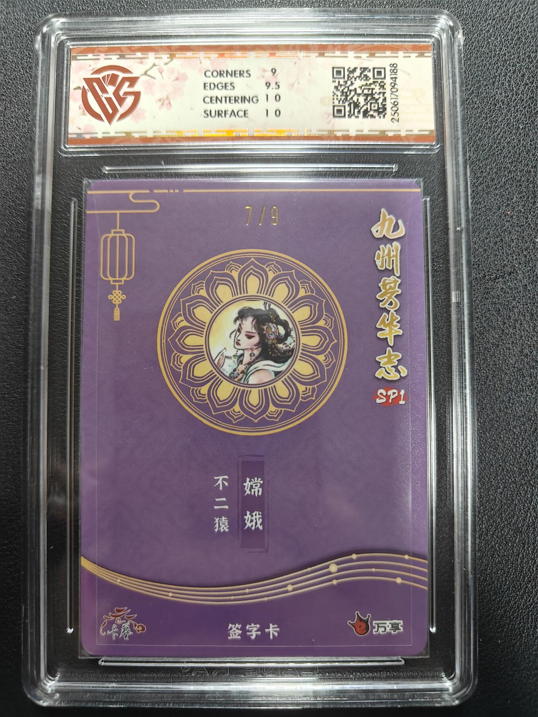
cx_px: 269
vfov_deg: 71.6
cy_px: 358
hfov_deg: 56.8
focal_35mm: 24
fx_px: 497
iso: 160
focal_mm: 5.59
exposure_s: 1/50
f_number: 1.8
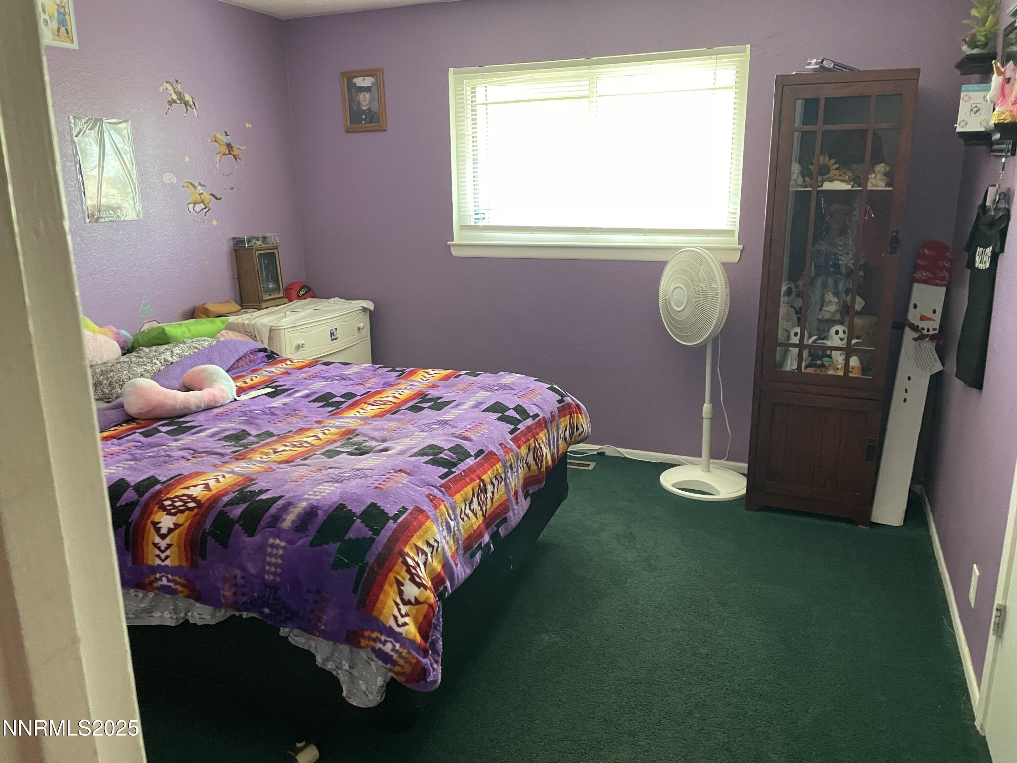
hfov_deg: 67.3
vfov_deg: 53.1
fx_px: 764
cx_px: 508
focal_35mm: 26
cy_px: 382
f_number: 1.6
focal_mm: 4.2
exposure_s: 1/40
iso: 400
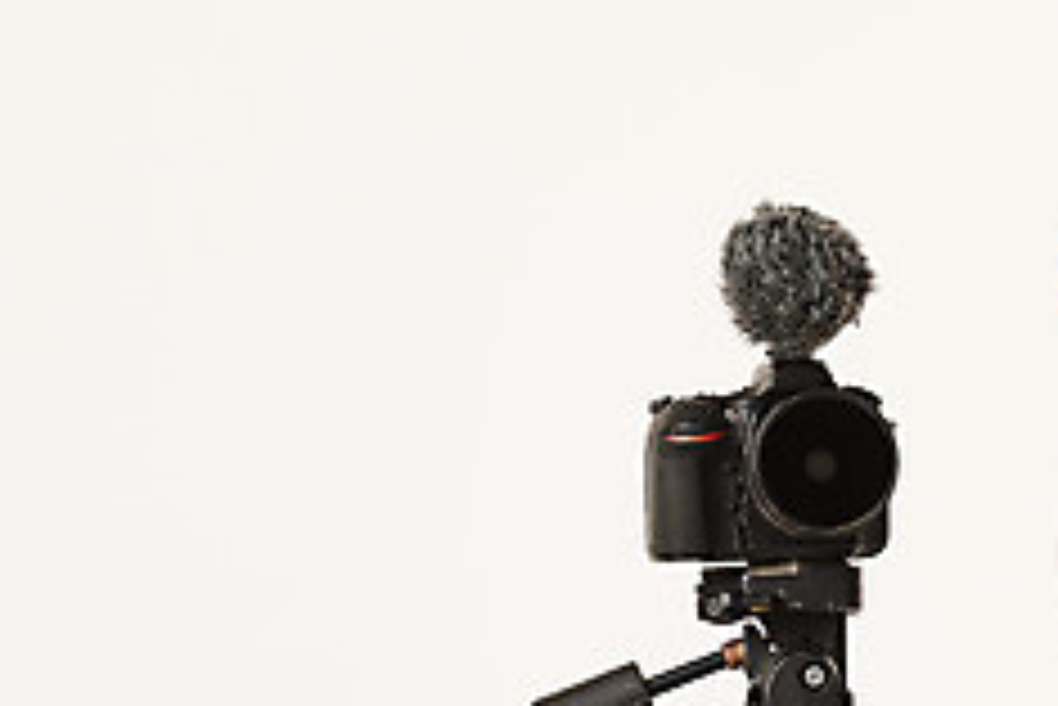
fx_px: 10116
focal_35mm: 344
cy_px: 279
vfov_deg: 4.0
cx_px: 1249
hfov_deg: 6.0
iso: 100
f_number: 7.1
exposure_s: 1/125
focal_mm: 135
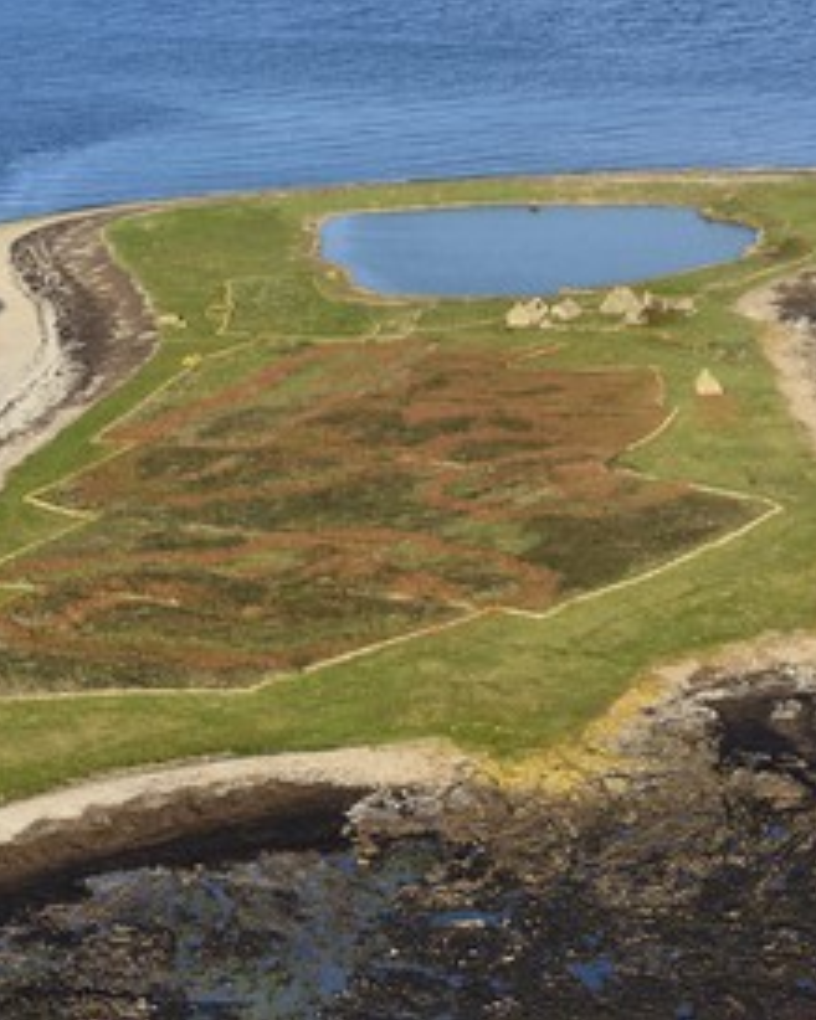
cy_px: 503
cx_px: 507
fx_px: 3262
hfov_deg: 14.2
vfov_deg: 17.8
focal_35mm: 108
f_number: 10
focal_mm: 75
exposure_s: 1/1250
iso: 800
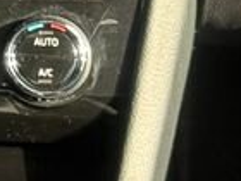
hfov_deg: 5.2
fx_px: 2451
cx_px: -559
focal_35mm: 352
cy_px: -50
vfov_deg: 4.2
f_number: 1.78
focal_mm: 6.76
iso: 160
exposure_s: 1/201
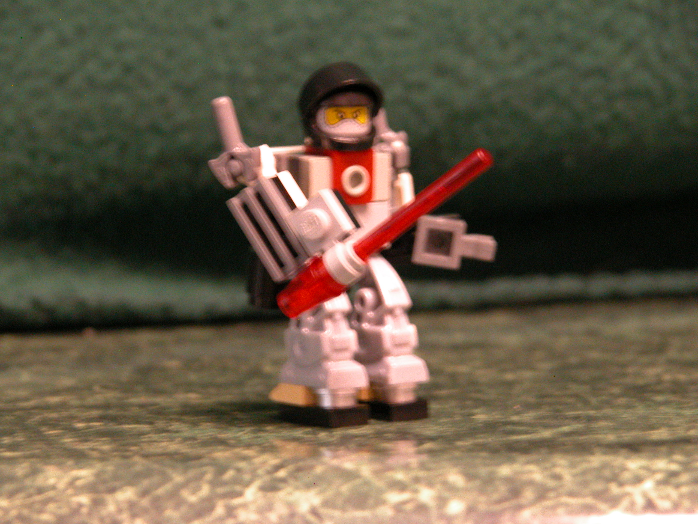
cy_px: 262
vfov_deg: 6.7
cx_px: 349
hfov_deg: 8.9
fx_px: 4497
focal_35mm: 223
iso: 400
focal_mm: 56.7
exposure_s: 1/3.3
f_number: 5.2
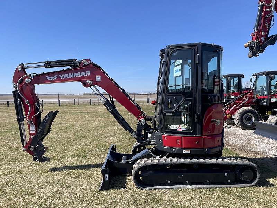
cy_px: 104
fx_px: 208
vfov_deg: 53.1
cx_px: 138
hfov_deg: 67.3
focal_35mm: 26
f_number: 1.6
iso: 32
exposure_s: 1/2817
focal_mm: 4.2
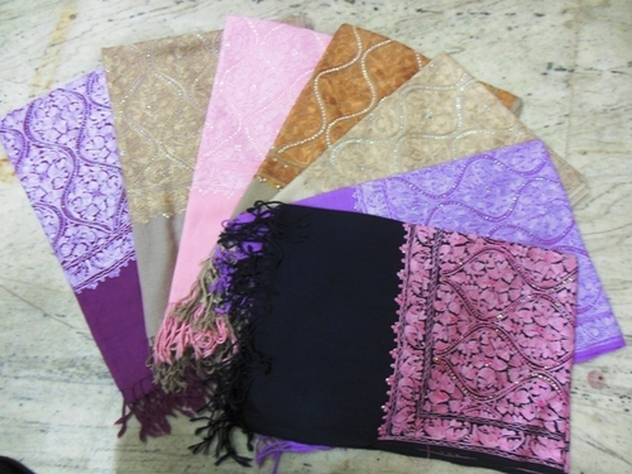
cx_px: 316
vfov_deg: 54.9
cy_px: 237
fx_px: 456
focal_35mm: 25
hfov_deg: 69.4
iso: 400
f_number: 3.2
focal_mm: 4.5
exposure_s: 1/10
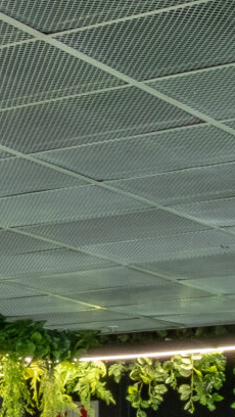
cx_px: -658
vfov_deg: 14.5
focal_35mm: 138
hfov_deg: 7.0
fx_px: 1526
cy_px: 627
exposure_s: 1/3
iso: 100
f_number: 13
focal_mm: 13.8
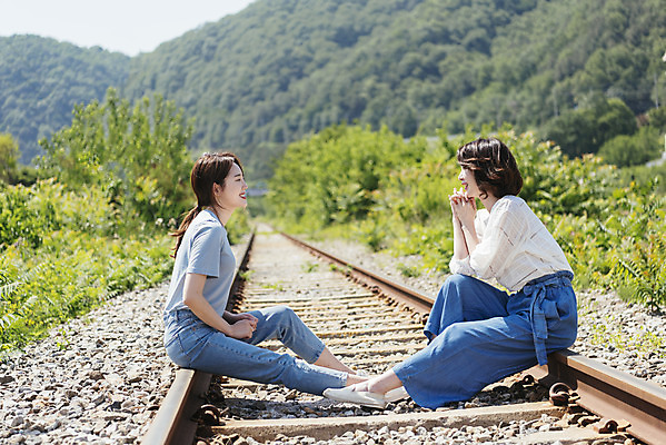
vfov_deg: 19.5
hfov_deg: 28.8
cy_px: 222
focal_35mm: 70
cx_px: 333
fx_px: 1296
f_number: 3.2
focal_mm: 70
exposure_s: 1/1000
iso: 100
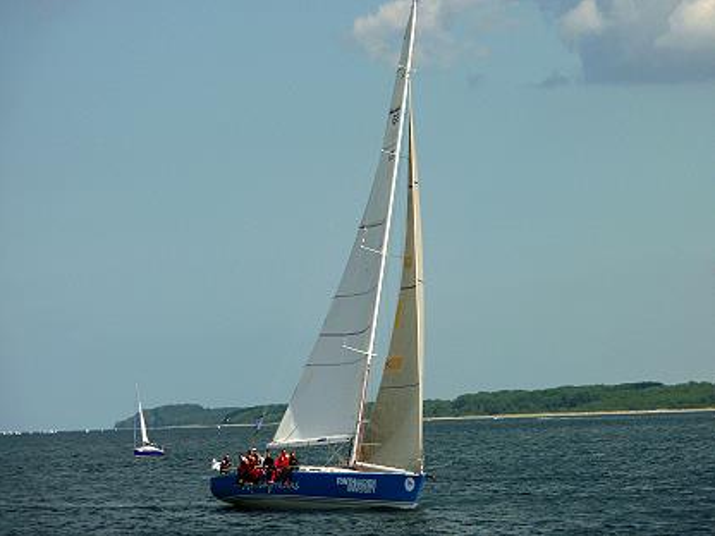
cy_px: 269
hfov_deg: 10.0
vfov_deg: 7.5
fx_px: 4090
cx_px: 358
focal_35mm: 198
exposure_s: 1/800
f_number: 5.6
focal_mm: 32.1
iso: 80
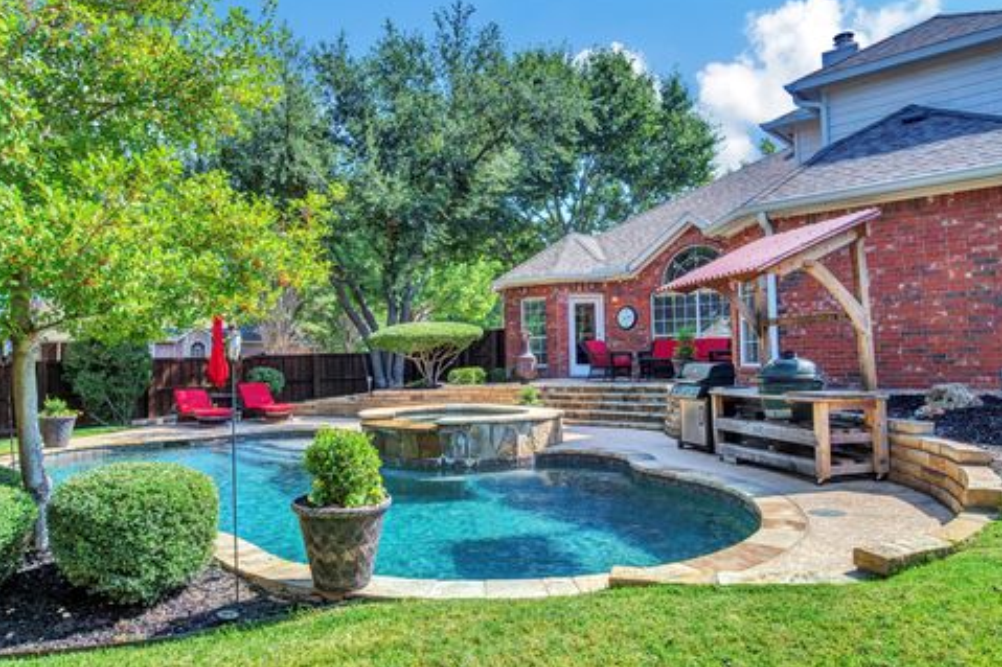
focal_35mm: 24
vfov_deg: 53.1
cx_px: 500
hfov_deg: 73.8
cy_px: 334
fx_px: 668
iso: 320
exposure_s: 1/640
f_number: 7.1
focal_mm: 23
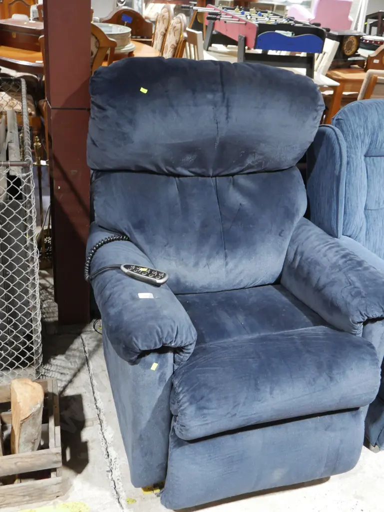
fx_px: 532
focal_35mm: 36
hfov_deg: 39.7
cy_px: 256
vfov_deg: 51.3
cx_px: 192
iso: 2000
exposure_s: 1/60
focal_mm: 18
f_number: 4.5
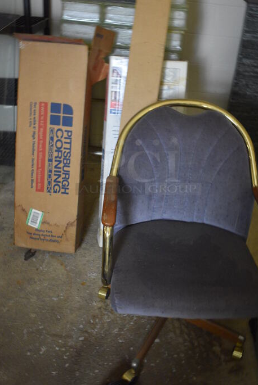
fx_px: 386
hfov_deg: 36.9
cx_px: 139
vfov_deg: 52.9
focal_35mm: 36
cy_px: 166
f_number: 3.5
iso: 2000
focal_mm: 18
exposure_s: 1/30
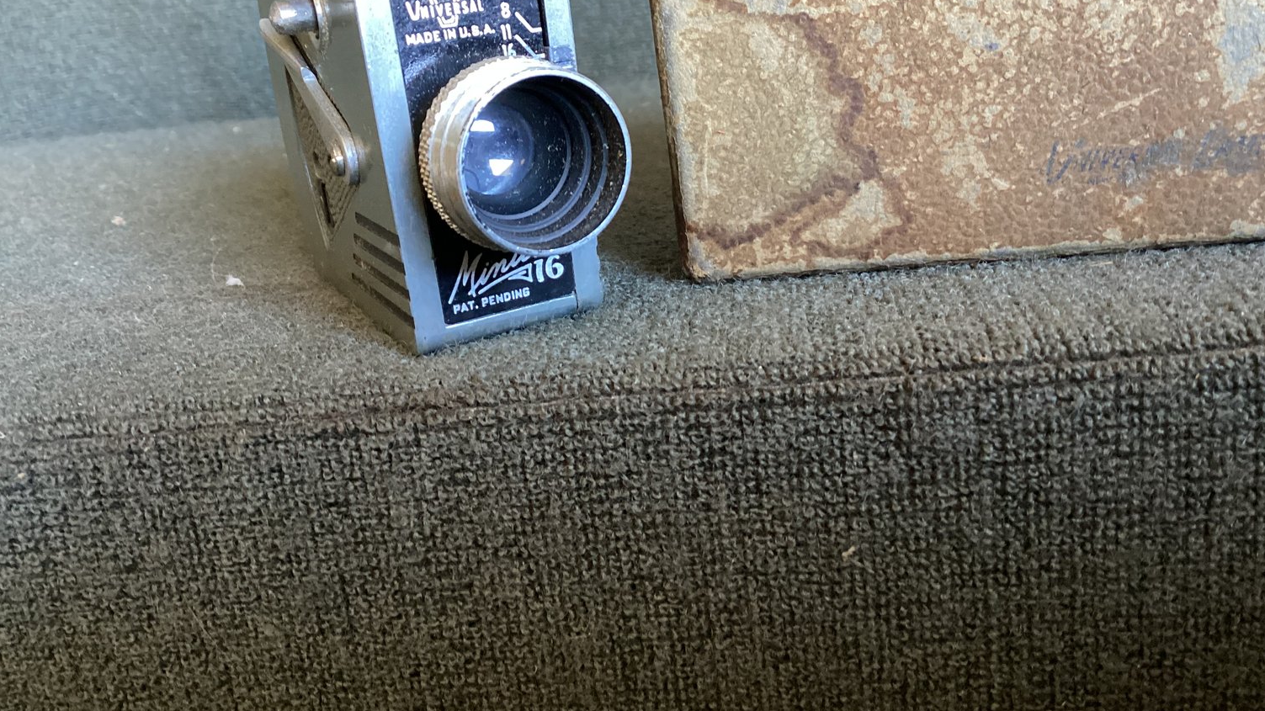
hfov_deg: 58.0
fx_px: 1140
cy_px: 278
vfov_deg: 34.5
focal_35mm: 34
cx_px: 634
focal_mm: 3.3
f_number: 2.4
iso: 250
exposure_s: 1/33
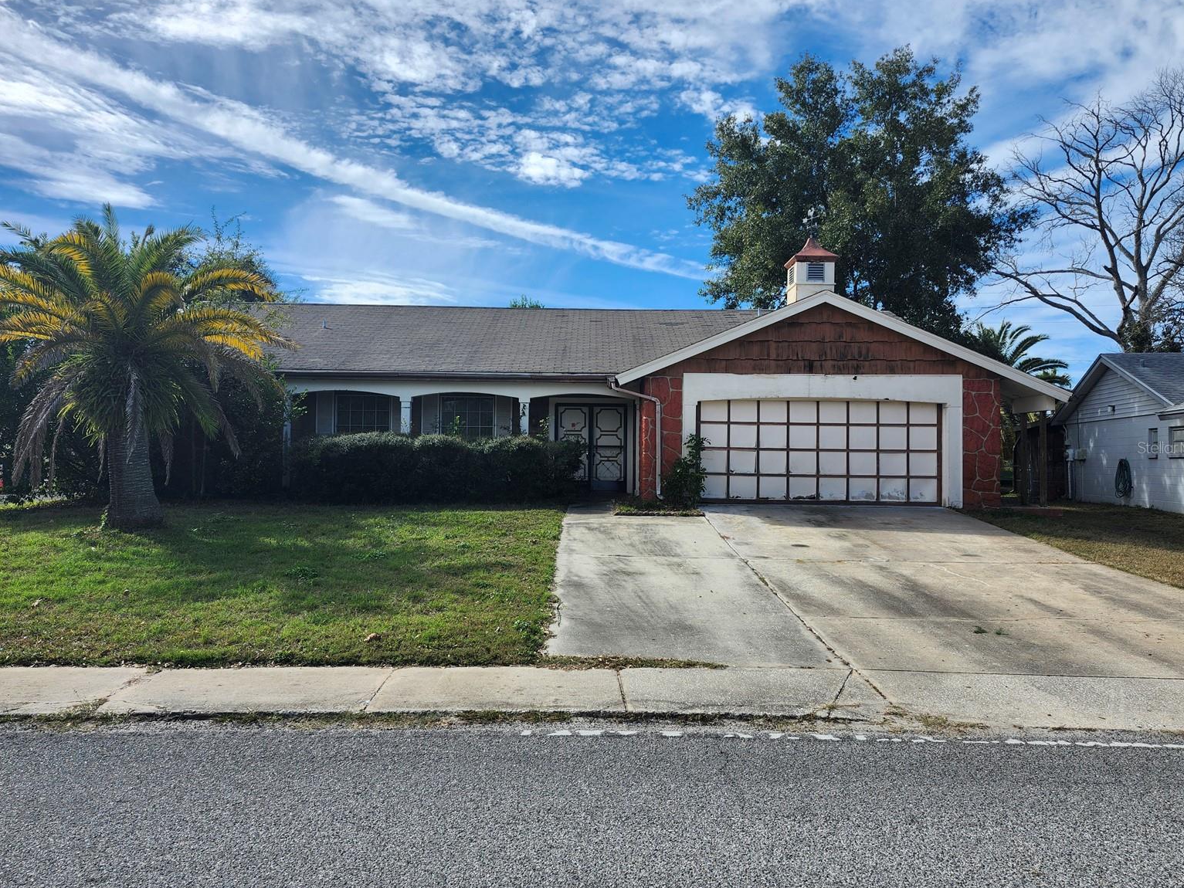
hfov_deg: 71.6
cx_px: 592
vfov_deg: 56.8
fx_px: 821
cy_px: 447
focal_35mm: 24
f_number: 1.8
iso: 25
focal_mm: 5.54
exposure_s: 1/1742
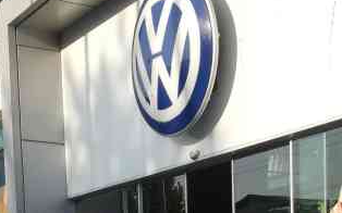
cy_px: 369
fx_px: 792
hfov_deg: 24.4
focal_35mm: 85
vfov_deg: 13.9
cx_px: 149
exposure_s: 1/588
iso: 50
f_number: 2.2
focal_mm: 3.81
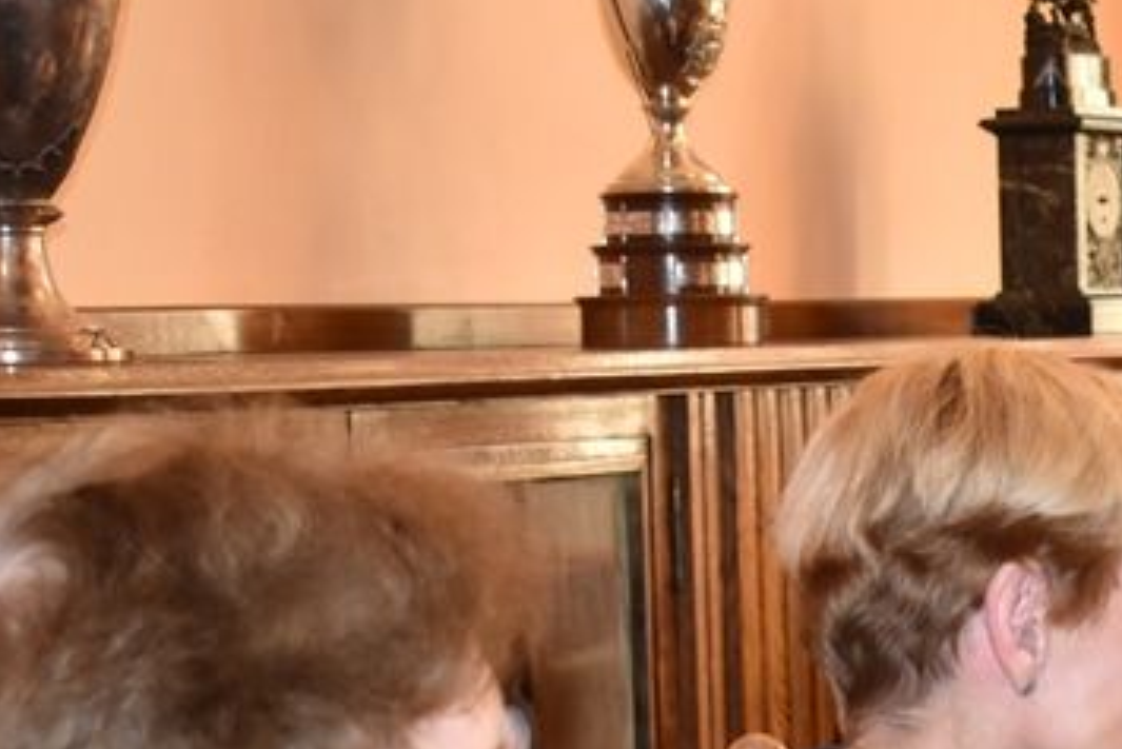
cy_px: 849
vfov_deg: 9.0
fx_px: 4722
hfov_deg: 13.0
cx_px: 1508
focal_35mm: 151
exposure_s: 1/100
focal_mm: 35
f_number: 5
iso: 800
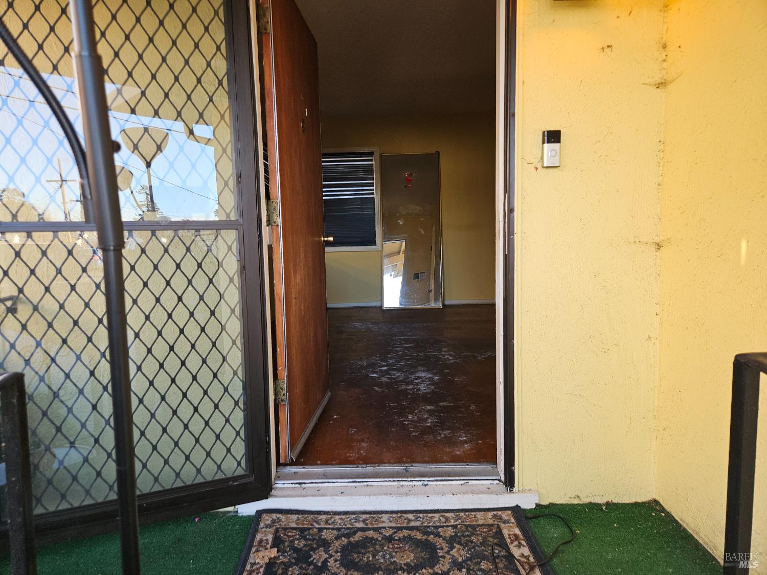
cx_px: 384
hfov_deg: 73.9
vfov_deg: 58.9
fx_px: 510
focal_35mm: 23
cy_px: 288
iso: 32
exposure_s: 1/60
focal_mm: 5.4
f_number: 1.8
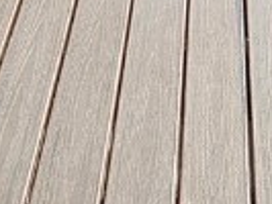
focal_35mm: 100
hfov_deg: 19.2
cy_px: -377
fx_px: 786
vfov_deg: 10.9
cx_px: 262
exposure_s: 1/1521
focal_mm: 2.2
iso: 50
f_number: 2.2
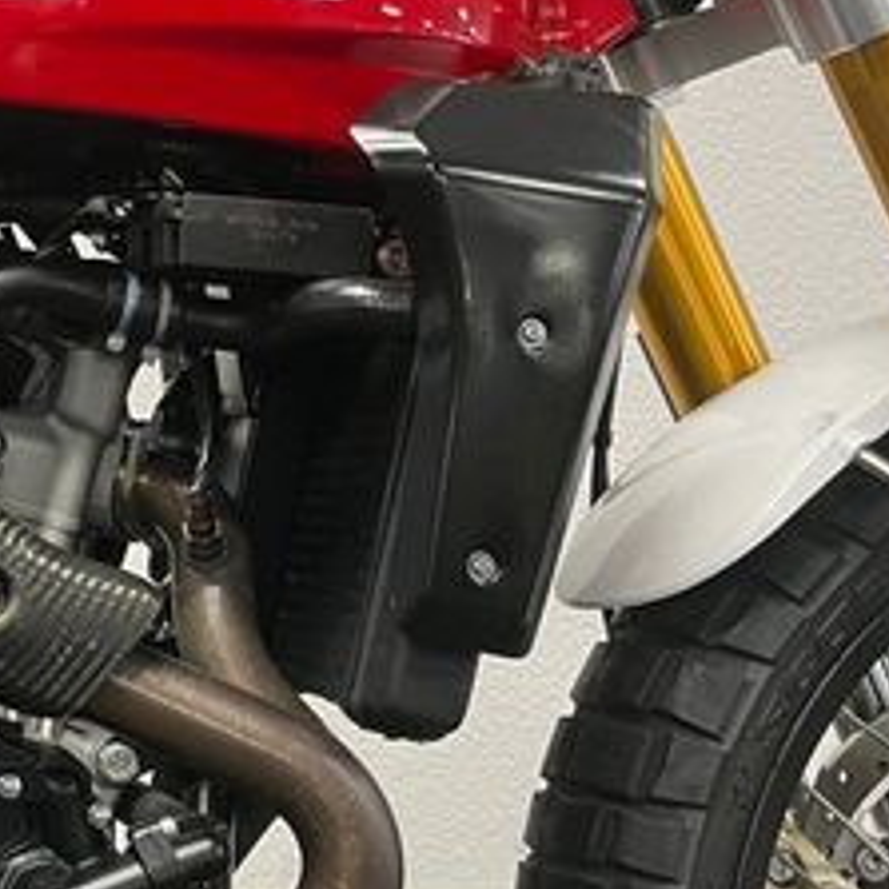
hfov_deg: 22.5
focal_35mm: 66
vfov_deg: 26.1
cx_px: -347
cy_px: 395
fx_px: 1918
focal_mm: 5.1
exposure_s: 1/50
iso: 125
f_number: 1.6
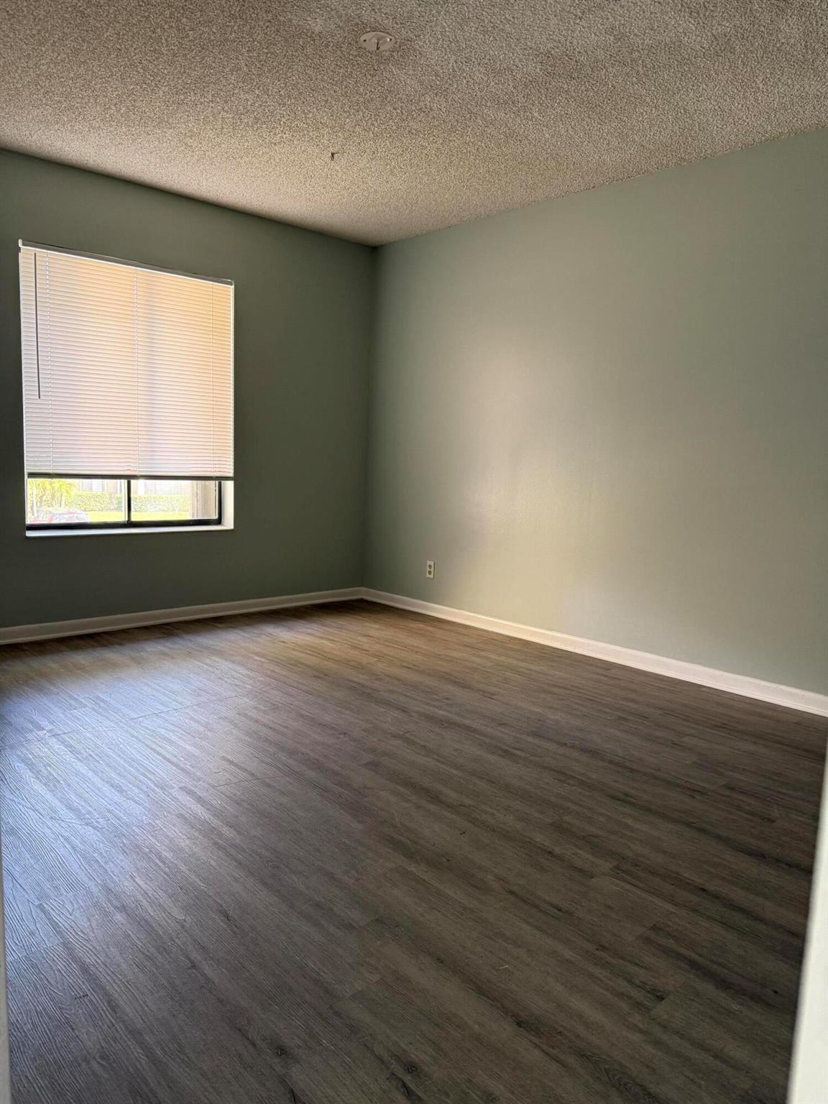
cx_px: 414
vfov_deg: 71.6
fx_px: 765
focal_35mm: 24
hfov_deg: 56.8
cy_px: 552
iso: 200
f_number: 1.78
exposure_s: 1/63
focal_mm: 6.76
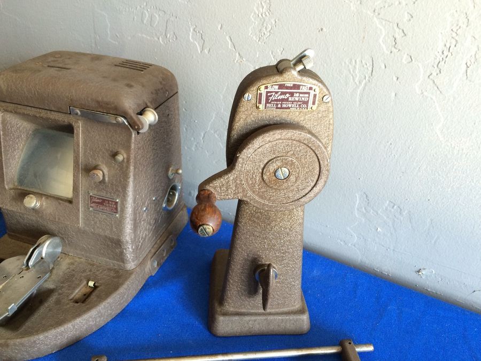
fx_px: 403
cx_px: 240
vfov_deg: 48.2
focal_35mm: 29
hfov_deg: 61.7
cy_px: 180
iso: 80
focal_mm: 4.15
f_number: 2.2
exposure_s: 1/30
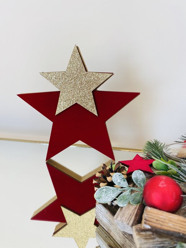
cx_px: 93
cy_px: 124
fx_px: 186
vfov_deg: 67.3
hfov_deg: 53.1
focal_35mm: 26
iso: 64
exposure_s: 1/100
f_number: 1.8
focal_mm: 4.25
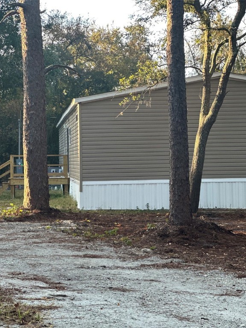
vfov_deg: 19.1
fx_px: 977
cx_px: 82
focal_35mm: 103
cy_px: 164
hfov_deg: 14.3
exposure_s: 1/121
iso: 125
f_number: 2.8
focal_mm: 9
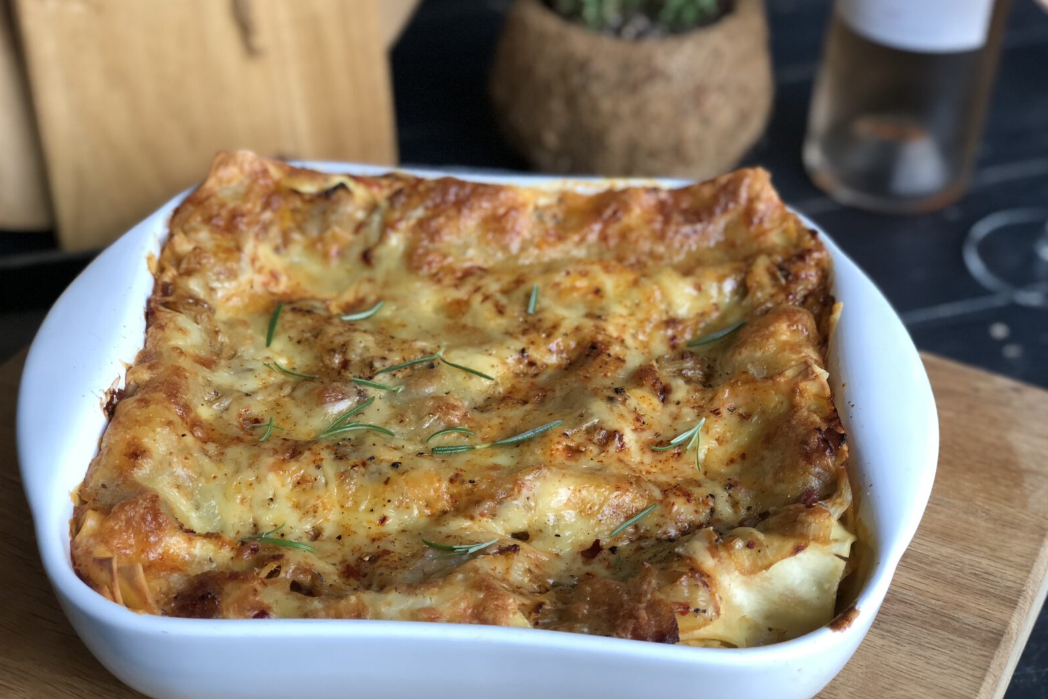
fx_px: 1747
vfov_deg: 22.6
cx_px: 522
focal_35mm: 60
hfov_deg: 33.4
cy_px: 375
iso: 80
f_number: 2.8
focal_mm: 6.6
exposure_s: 1/60
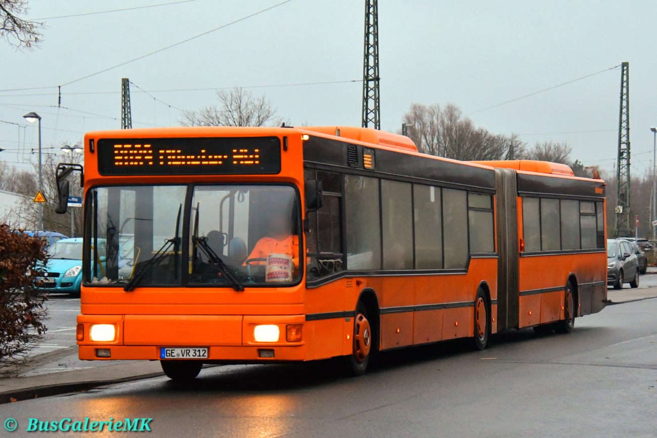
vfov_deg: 14.1
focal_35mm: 97
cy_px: 219
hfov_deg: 21.0
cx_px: 328
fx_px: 1770
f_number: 4.5
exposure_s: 1/500
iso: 6400
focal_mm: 65
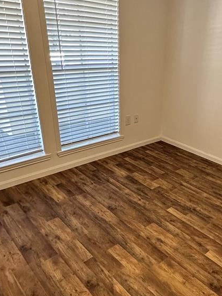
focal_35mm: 30
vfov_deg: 59.8
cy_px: 164
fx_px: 257
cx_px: 156
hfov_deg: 45.7
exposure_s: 1/120
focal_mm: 2.22
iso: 250
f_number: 2.2
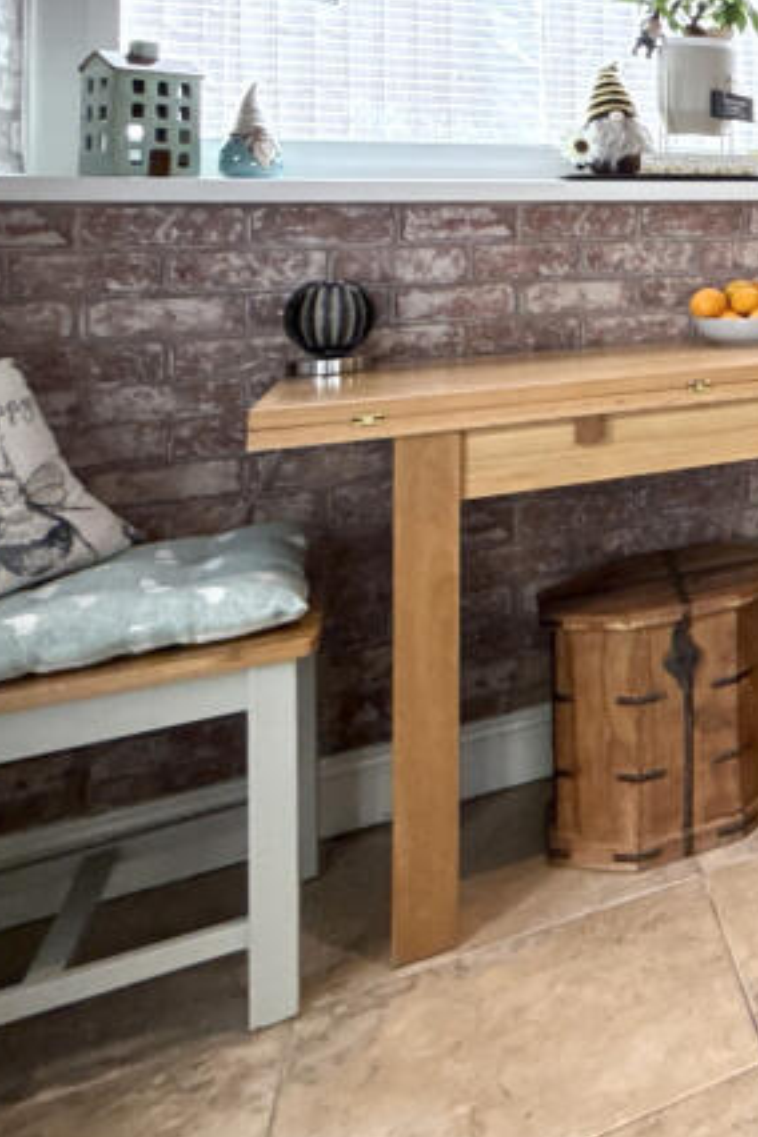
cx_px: 1308
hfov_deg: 23.3
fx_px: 1105
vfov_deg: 50.3
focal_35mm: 35
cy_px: 187
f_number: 2.2
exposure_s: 1/100
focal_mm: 2.22
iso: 160
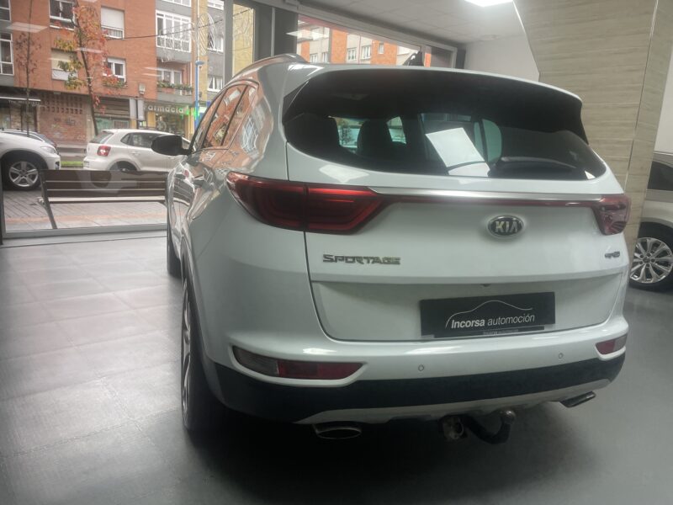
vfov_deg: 53.1
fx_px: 505
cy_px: 252
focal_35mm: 26
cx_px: 336
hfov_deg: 67.3
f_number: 1.6
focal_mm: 4.2
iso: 100
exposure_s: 1/100
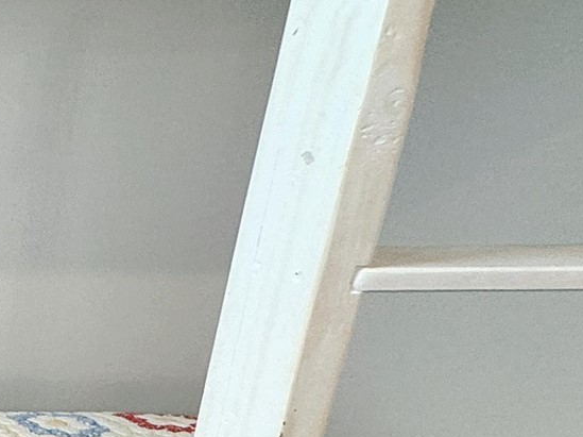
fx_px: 825
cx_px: -424
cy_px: 357
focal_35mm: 49
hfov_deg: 23.5
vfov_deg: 28.9
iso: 200
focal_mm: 2.2
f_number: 2.2
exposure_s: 1/60
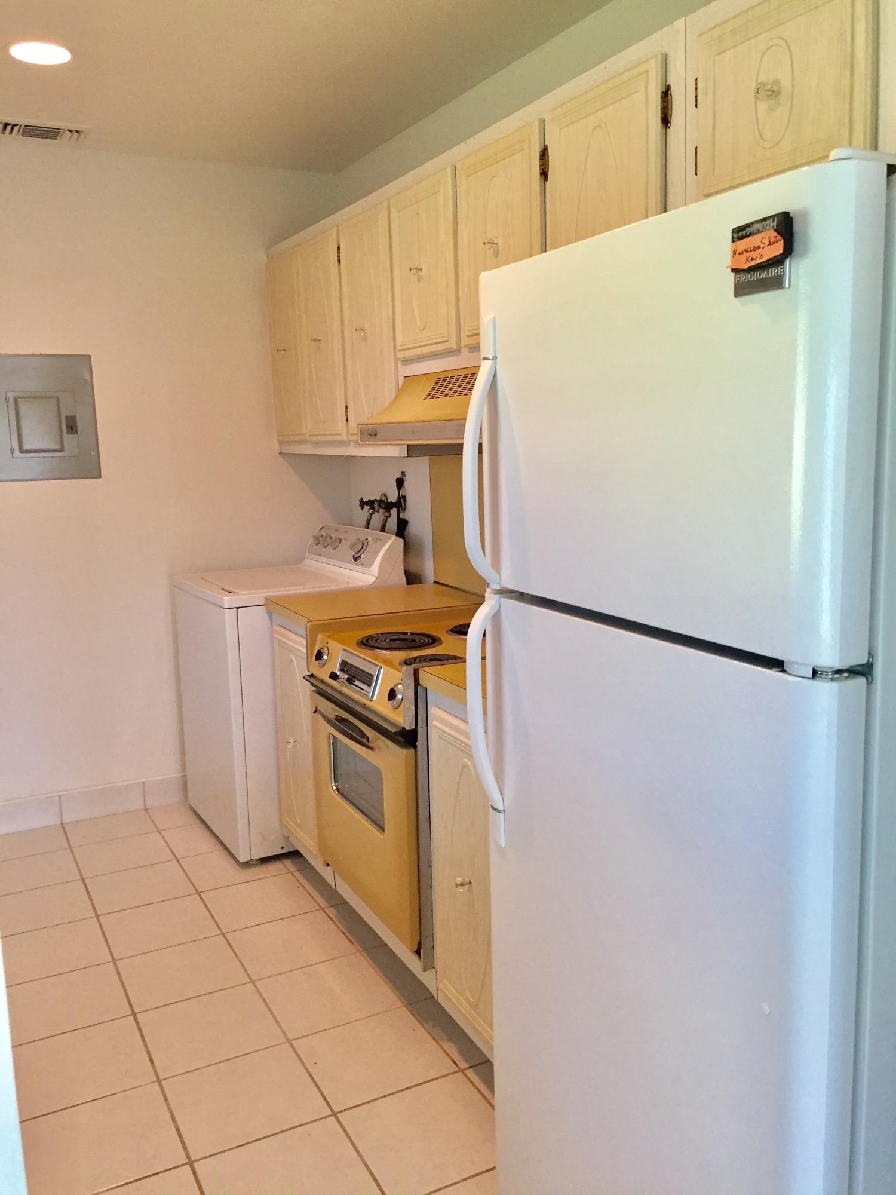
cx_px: 448
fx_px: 1001
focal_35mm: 29
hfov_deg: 48.2
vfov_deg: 61.7
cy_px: 598
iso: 50
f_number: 2.2
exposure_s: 1/30
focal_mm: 4.15
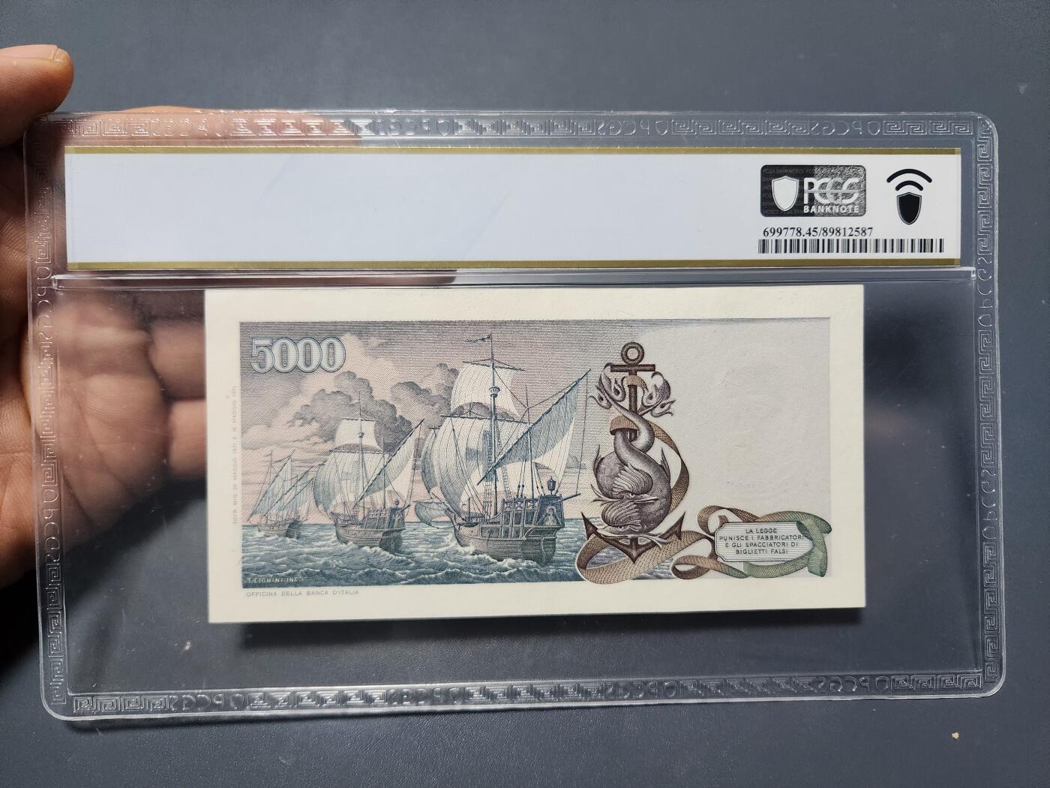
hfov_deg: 73.9
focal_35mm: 23
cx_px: 525
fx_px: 698
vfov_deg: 58.9
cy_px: 394
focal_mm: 5.4
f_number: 1.8
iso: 640
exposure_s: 1/100
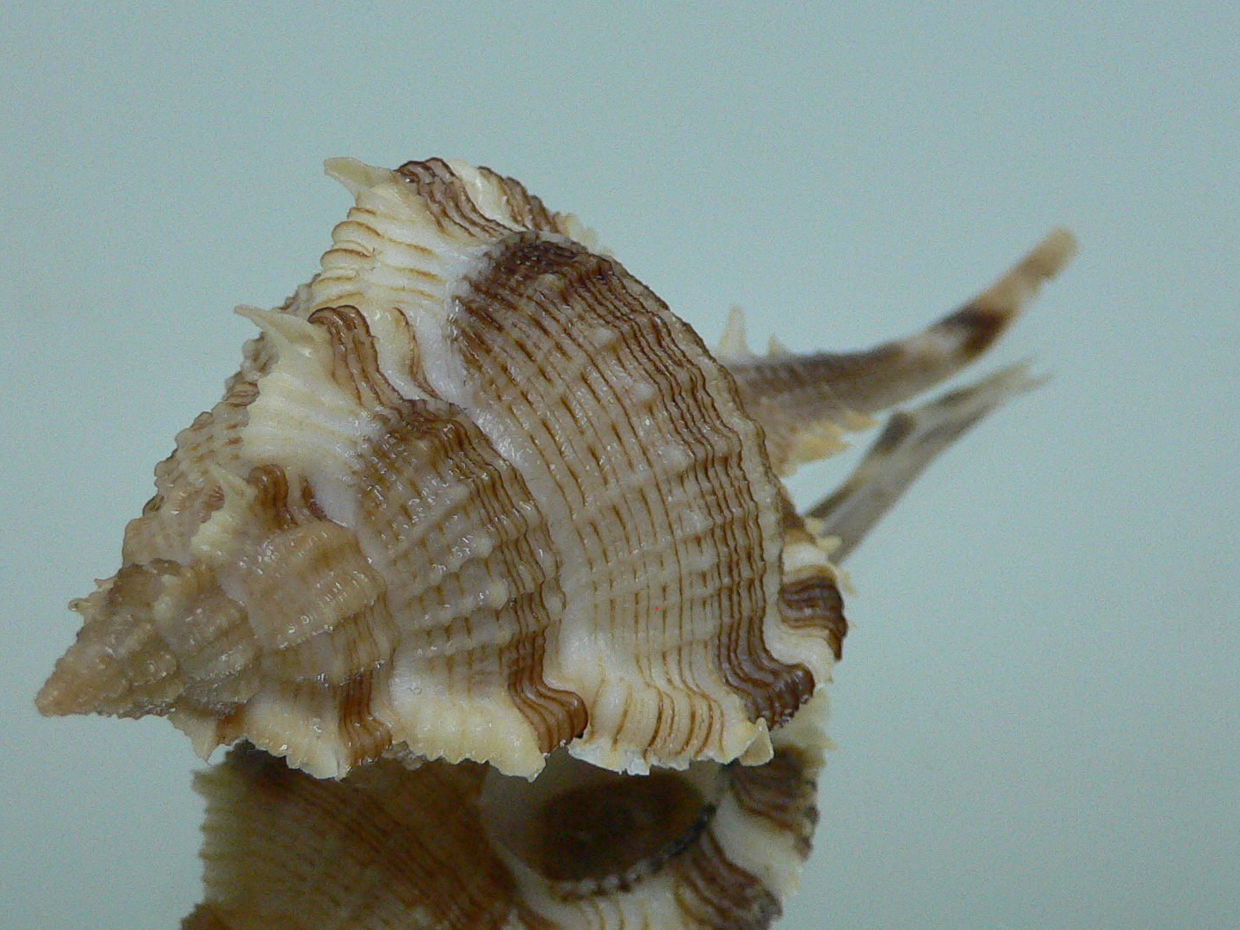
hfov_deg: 38.9
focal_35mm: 49
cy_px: 480
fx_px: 1755
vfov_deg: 29.7
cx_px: 560
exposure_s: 1/60
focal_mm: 4.6
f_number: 2.8
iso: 200
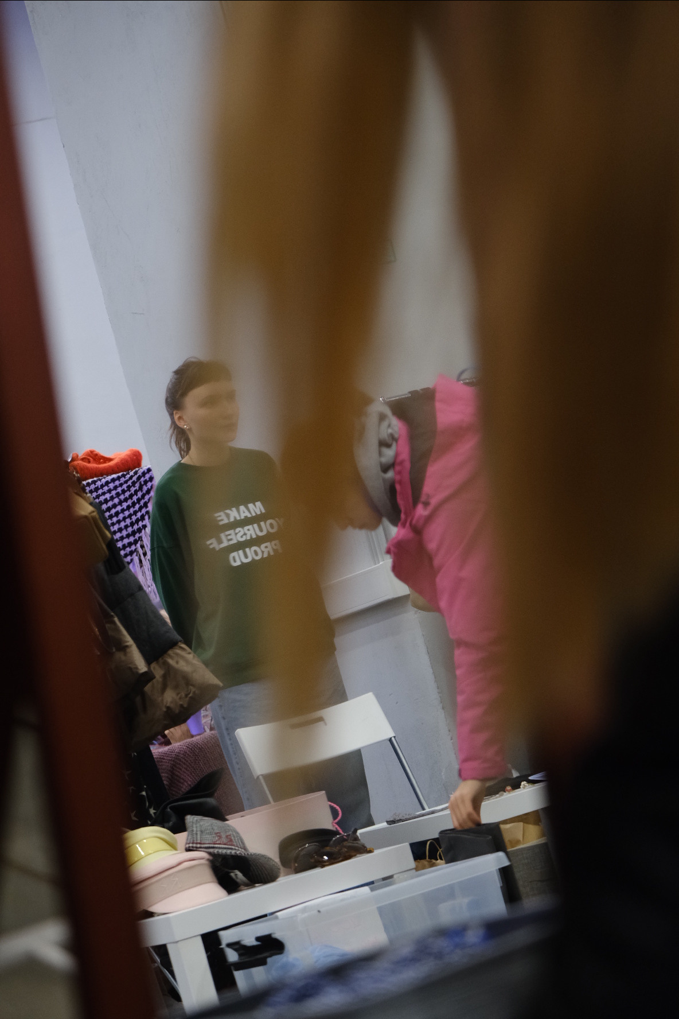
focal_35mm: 120
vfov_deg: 17.1
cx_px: 340
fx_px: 3395
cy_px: 510
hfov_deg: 11.4
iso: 1600
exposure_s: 1/30
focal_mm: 80
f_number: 4
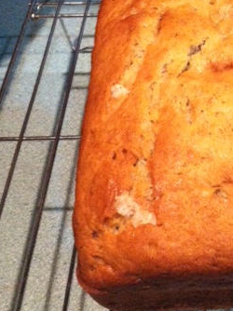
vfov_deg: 29.0
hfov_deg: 21.4
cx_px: 210
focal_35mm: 67
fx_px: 602
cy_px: 142
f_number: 2.8
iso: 500
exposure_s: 1/15
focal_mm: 3.85
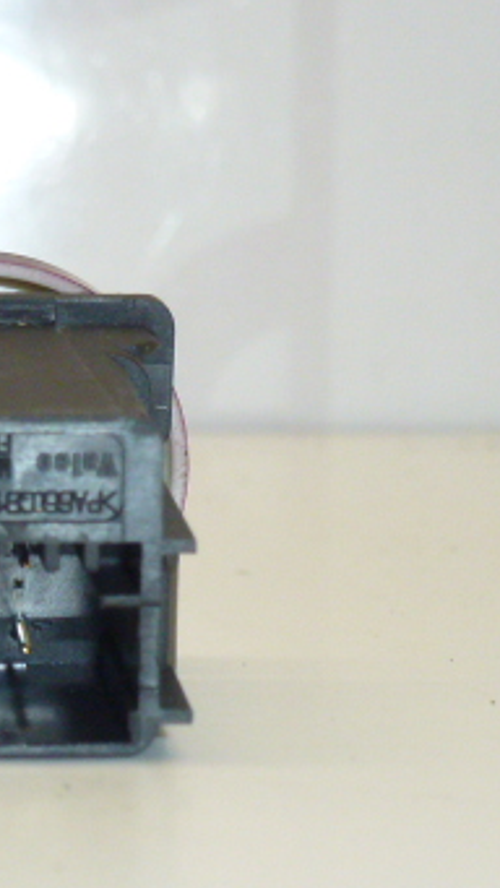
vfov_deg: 14.8
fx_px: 3415
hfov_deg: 8.3
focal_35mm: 145
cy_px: 492
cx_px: -78
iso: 400
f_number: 4.7
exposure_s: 1/200
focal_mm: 12.7
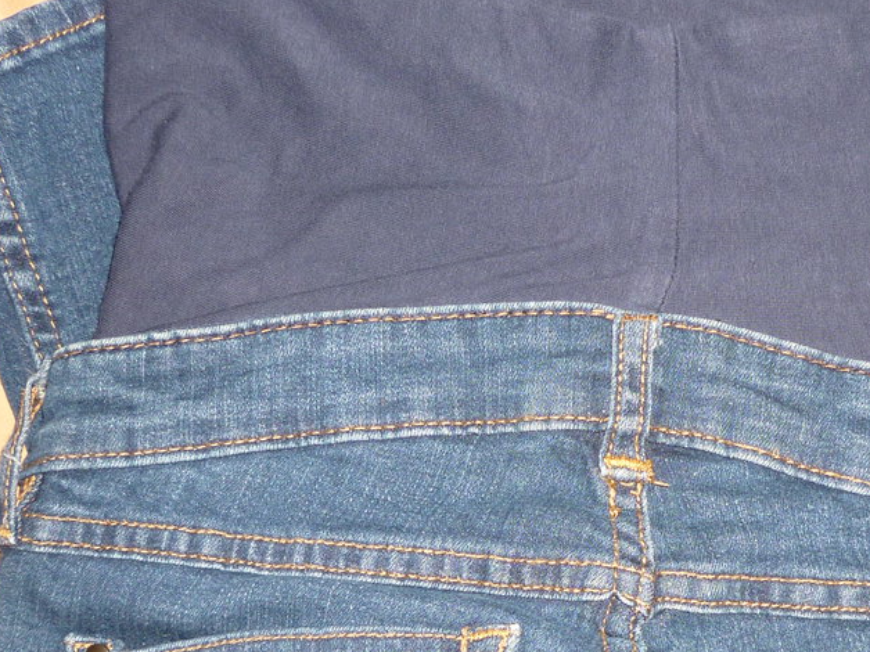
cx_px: 573
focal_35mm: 70
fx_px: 1759
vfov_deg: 20.6
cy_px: 566
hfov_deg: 27.6
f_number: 2.8
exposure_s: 1/30
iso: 100
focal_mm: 5.5
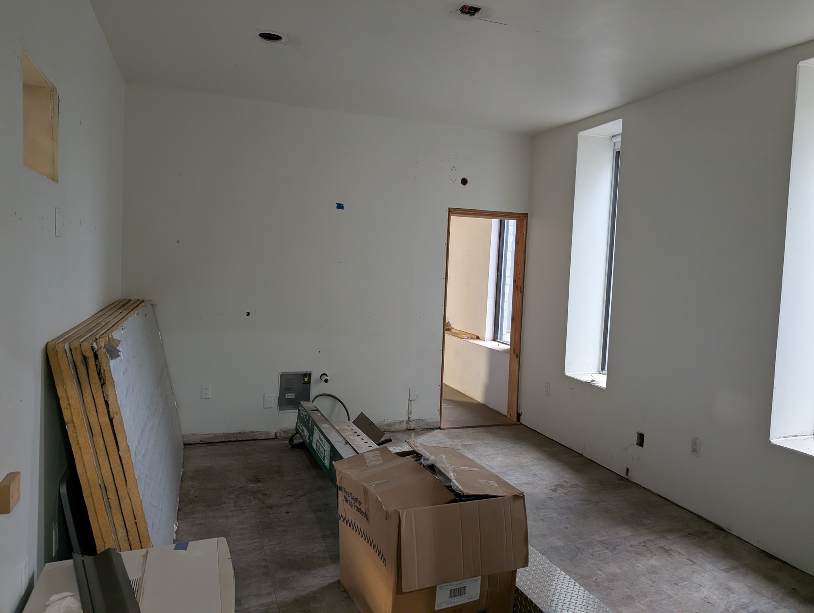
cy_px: 306
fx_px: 565
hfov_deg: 71.5
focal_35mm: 24
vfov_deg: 56.9
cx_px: 407
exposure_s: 1/120
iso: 875
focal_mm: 6.9
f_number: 1.68
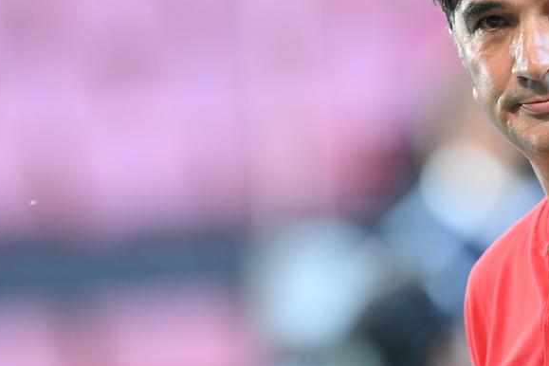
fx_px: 14547
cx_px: 376
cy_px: 107
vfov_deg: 1.4
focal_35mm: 954
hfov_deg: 2.2
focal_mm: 600
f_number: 4
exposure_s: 1/1600
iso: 4000
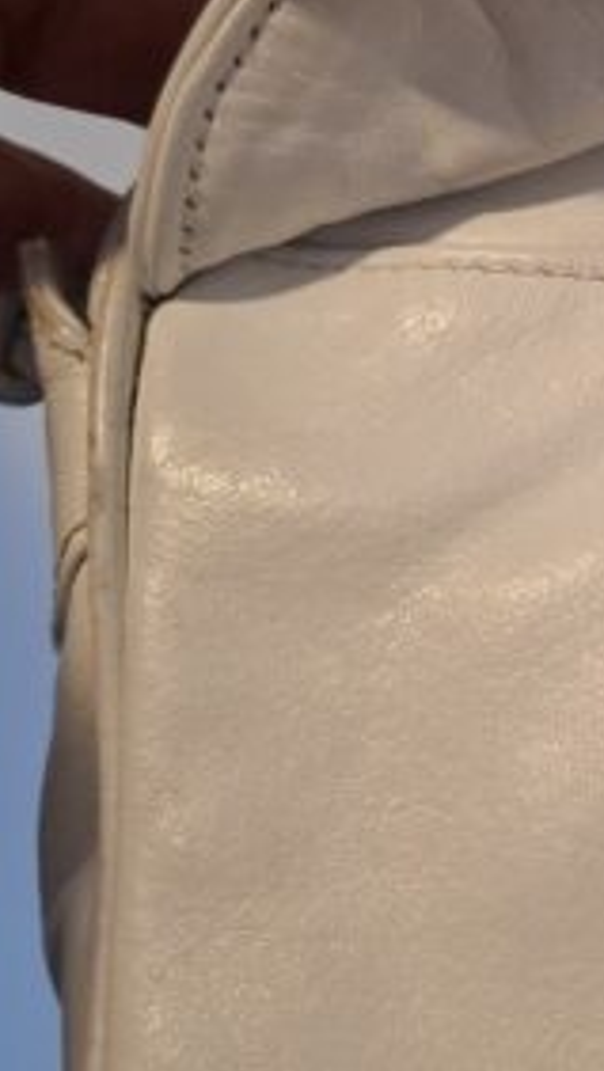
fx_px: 2018
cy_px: 346
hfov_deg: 15.2
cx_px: 1014
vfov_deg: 29.5
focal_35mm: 71
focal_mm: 5.54
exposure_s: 1/25
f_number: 1.8
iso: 640
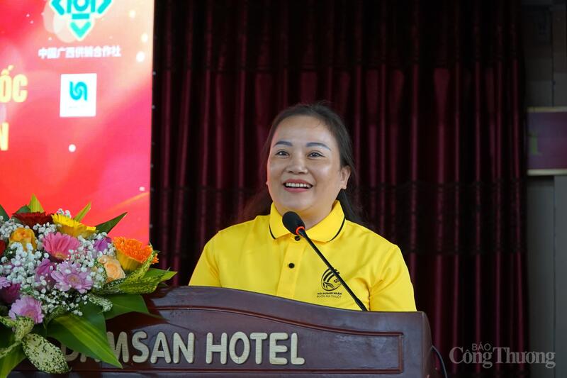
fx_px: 1244
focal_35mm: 79
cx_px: 284
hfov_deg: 25.7
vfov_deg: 17.3
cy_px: 189
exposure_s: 1/80
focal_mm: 53
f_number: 4
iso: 1250
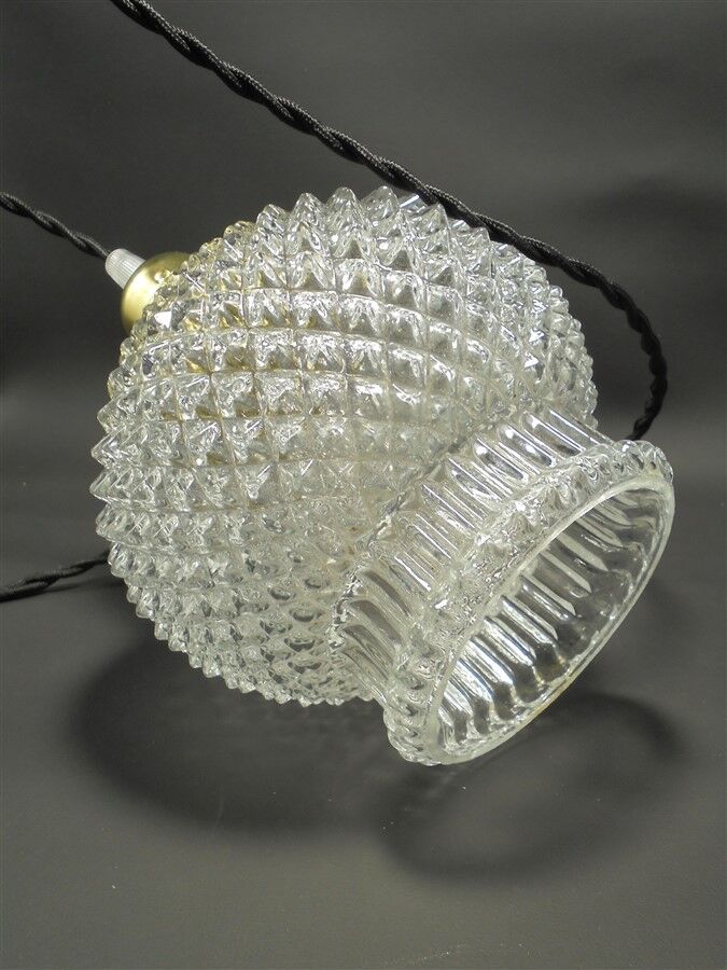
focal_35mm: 38
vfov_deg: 49.0
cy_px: 485
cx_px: 364
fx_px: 1064
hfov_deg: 37.7
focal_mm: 6.9
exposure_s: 1/30
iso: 160
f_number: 4.2
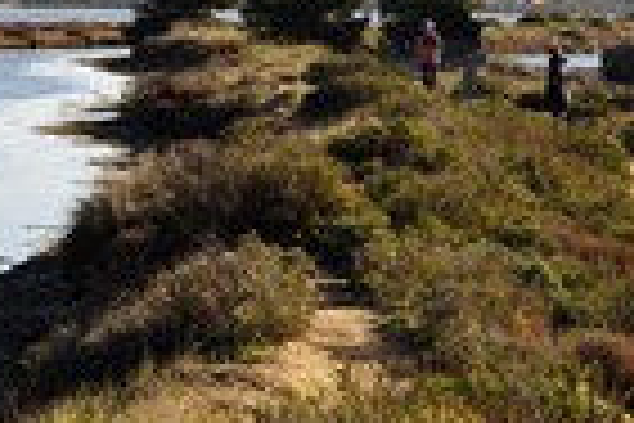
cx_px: 121
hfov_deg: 9.9
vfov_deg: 6.6
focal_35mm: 208
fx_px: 3663
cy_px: 135
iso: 200
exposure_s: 1/320
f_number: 10
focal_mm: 70
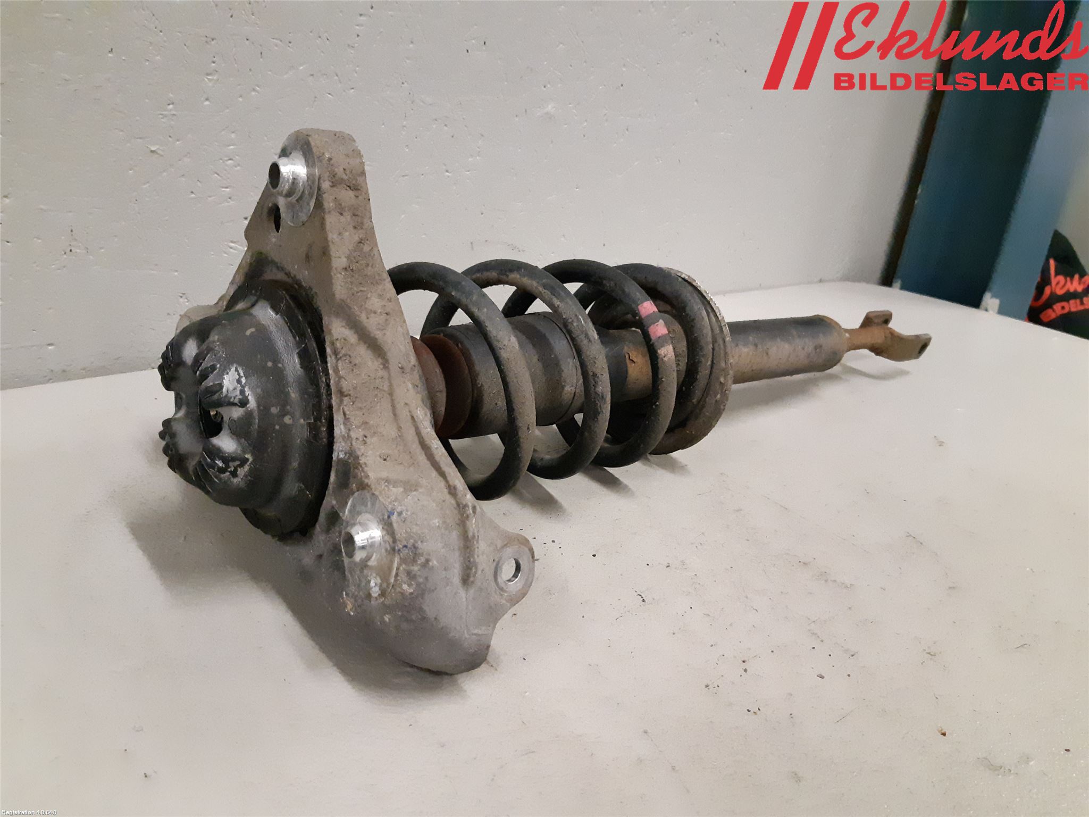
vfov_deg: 53.1
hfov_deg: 67.3
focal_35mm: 26
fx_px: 818
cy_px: 408
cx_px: 544
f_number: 1.7
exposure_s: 1/221
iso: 800
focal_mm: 3.93
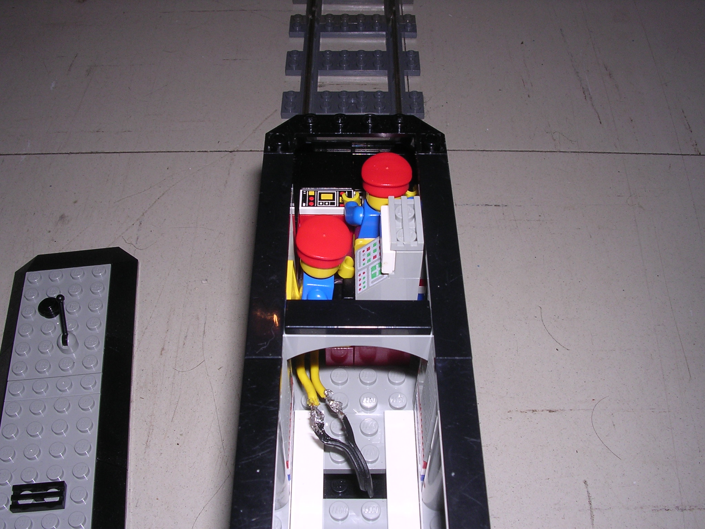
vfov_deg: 37.7
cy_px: 264
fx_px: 774
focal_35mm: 38
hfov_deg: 49.0
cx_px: 352
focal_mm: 5.8
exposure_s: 1/60.1
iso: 100
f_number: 5.6
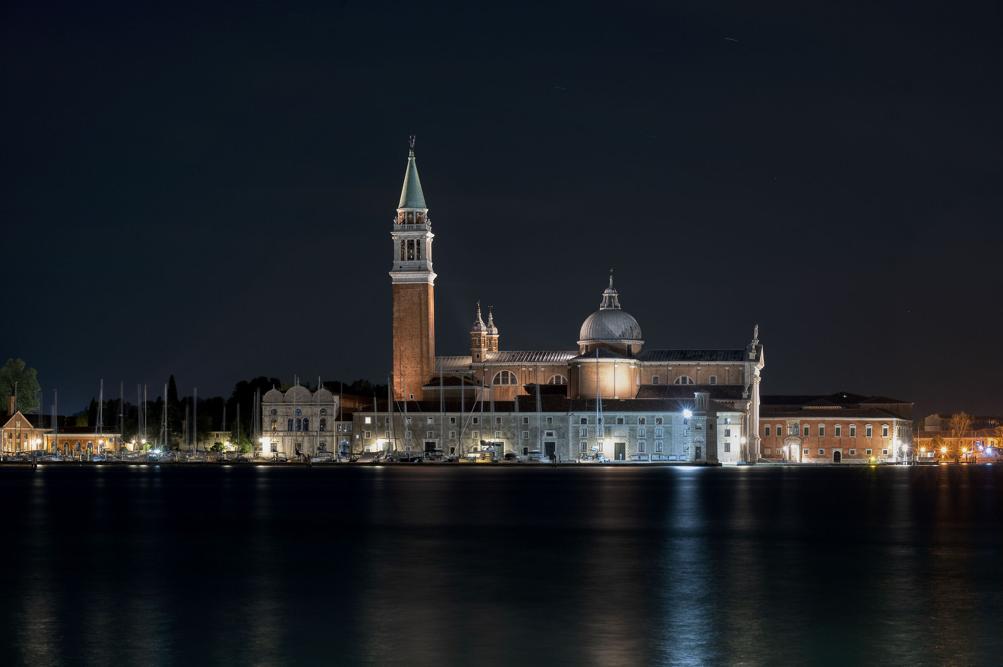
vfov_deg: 19.2
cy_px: 334
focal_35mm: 71
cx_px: 502
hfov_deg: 28.5
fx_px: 1977
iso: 125
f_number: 8
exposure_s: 90
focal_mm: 71
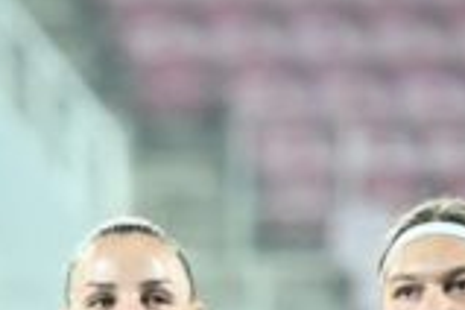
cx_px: -597
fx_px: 14595
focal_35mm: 1130
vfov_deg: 1.2
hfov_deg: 1.8
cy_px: 896
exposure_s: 1/1000
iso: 3200
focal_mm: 175
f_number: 2.8
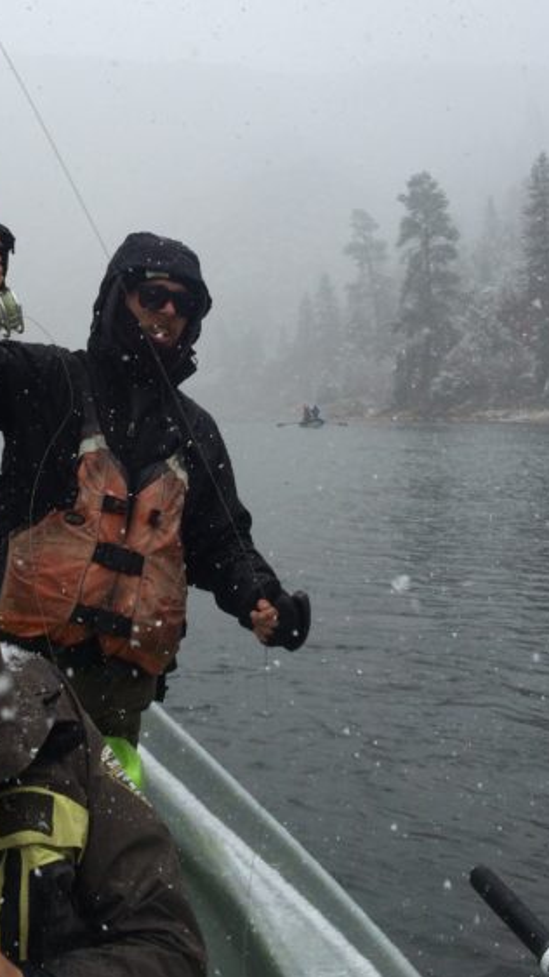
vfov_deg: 45.0
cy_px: 348
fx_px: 1165
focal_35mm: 45
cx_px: 78
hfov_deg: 25.8
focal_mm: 4.15
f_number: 2.2
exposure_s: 1/1001
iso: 32
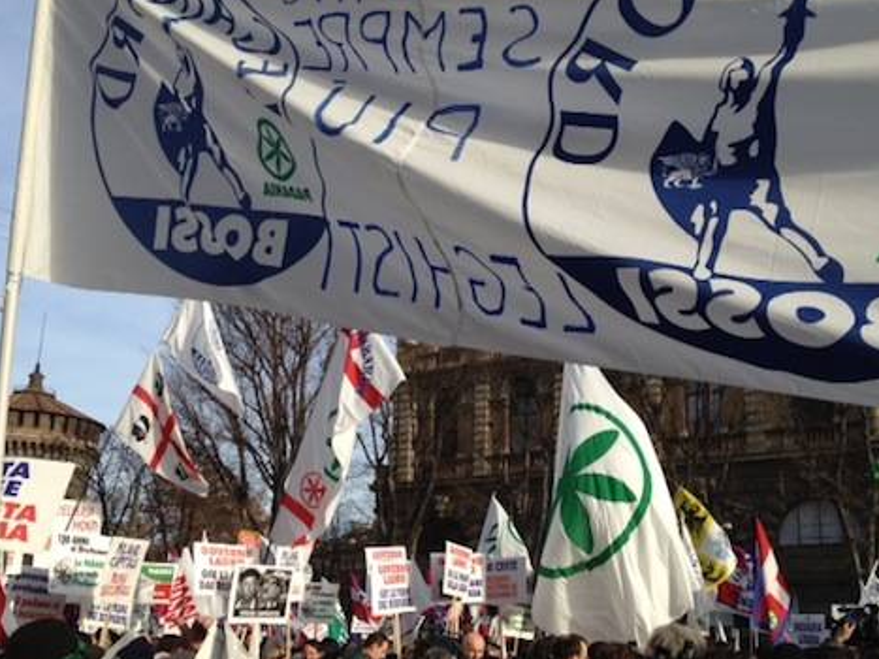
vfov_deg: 32.1
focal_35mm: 45
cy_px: 375
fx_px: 1142
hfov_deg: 42.1
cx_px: 435
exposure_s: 1/1381
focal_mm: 4.28
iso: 64
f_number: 2.4
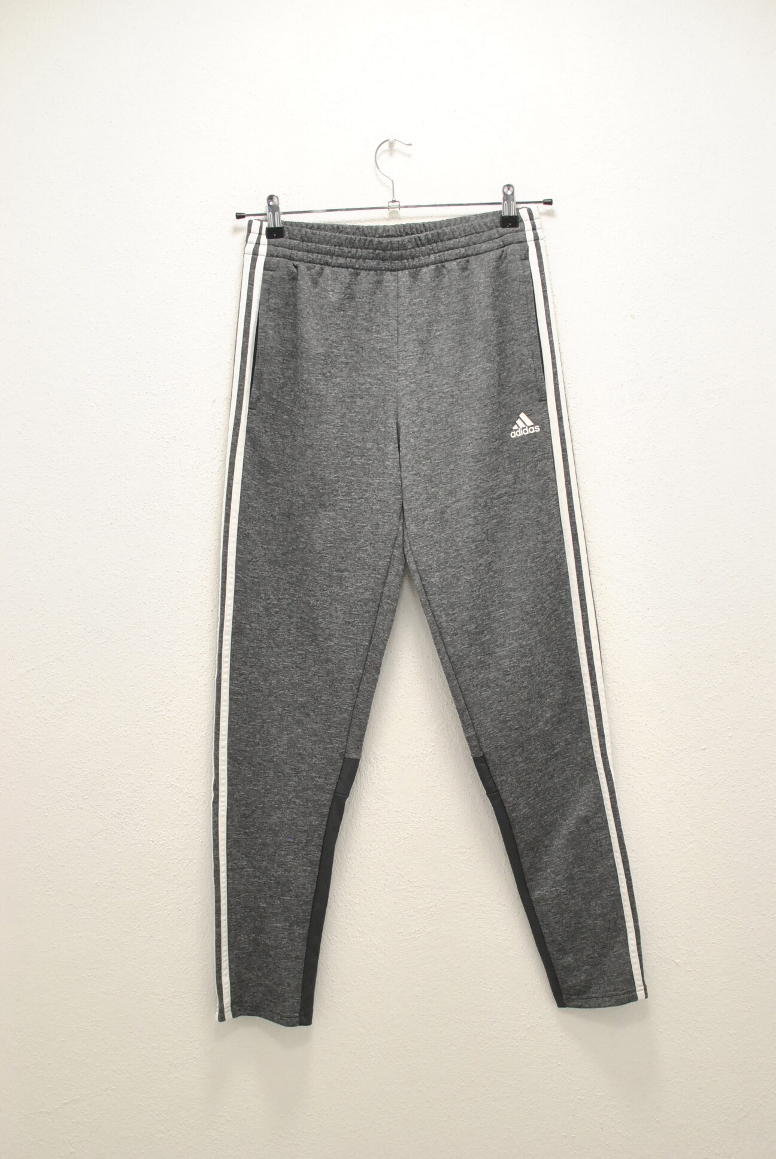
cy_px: 580
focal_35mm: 52
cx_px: 388
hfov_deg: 25.8
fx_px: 1693
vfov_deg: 37.8
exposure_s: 1/125
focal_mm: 35
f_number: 4
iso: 800
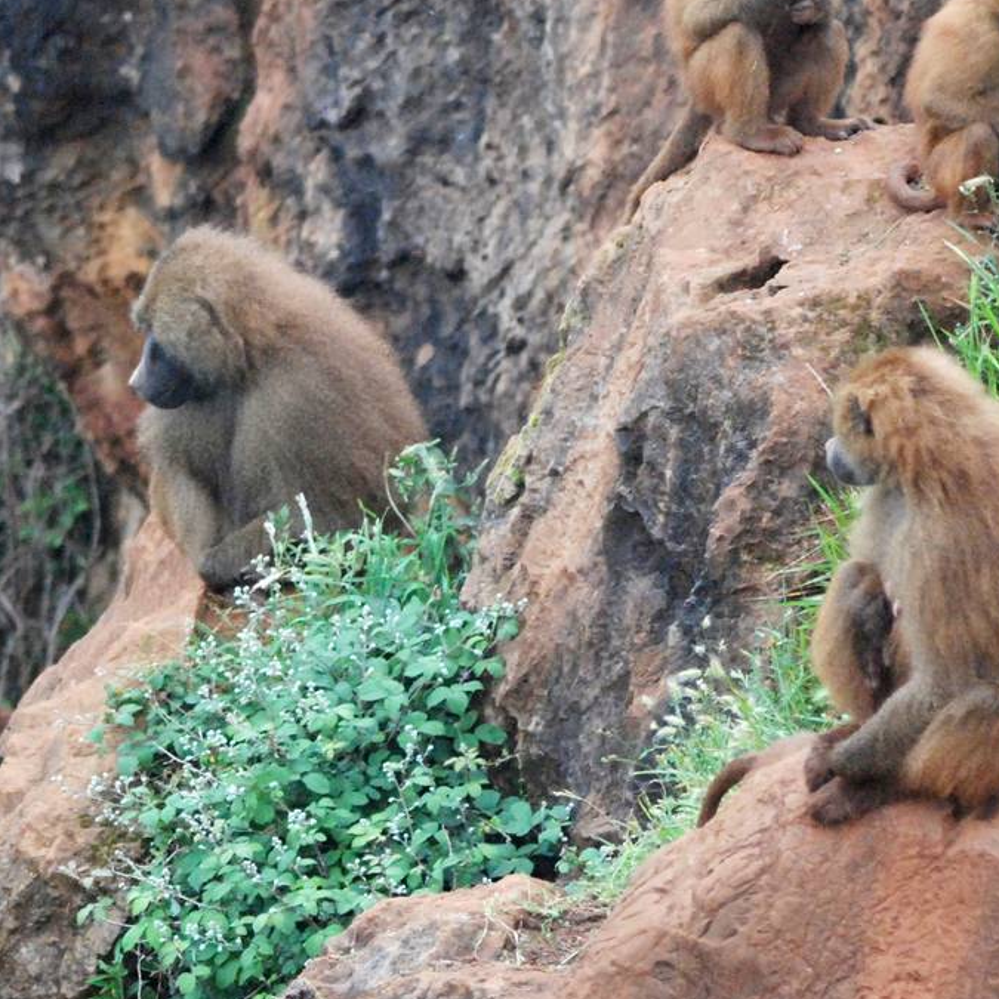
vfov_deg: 4.8
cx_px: 329
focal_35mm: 363
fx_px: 11852
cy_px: 261
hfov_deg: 4.8
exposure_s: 1/160
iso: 1600
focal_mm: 120
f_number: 4.2
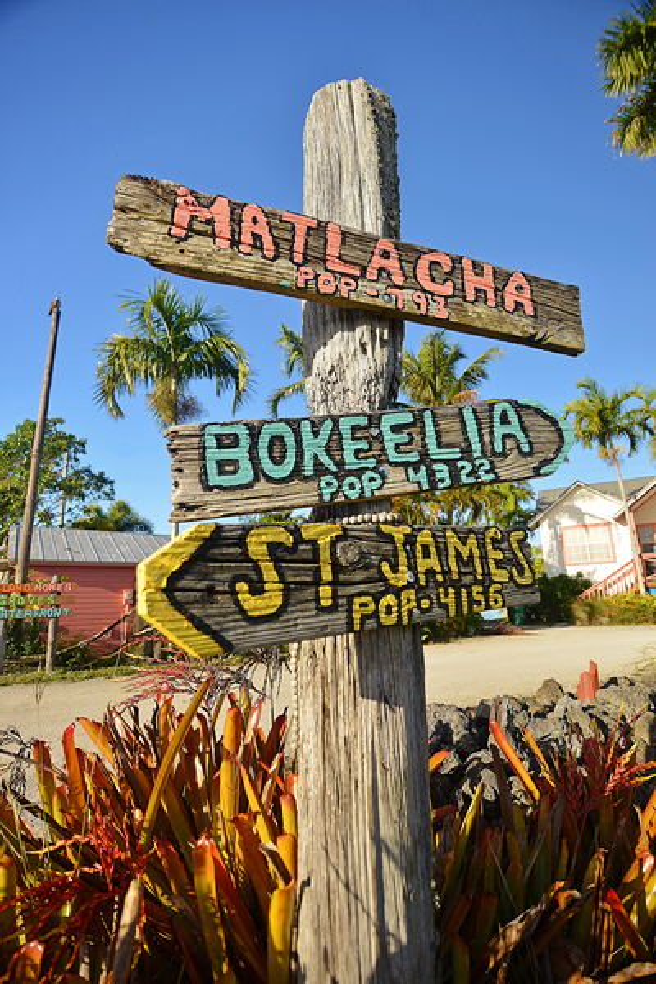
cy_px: 492
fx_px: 465
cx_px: 328
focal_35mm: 17
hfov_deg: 70.4
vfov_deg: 93.3
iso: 100
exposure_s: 1/400
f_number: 4
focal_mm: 17
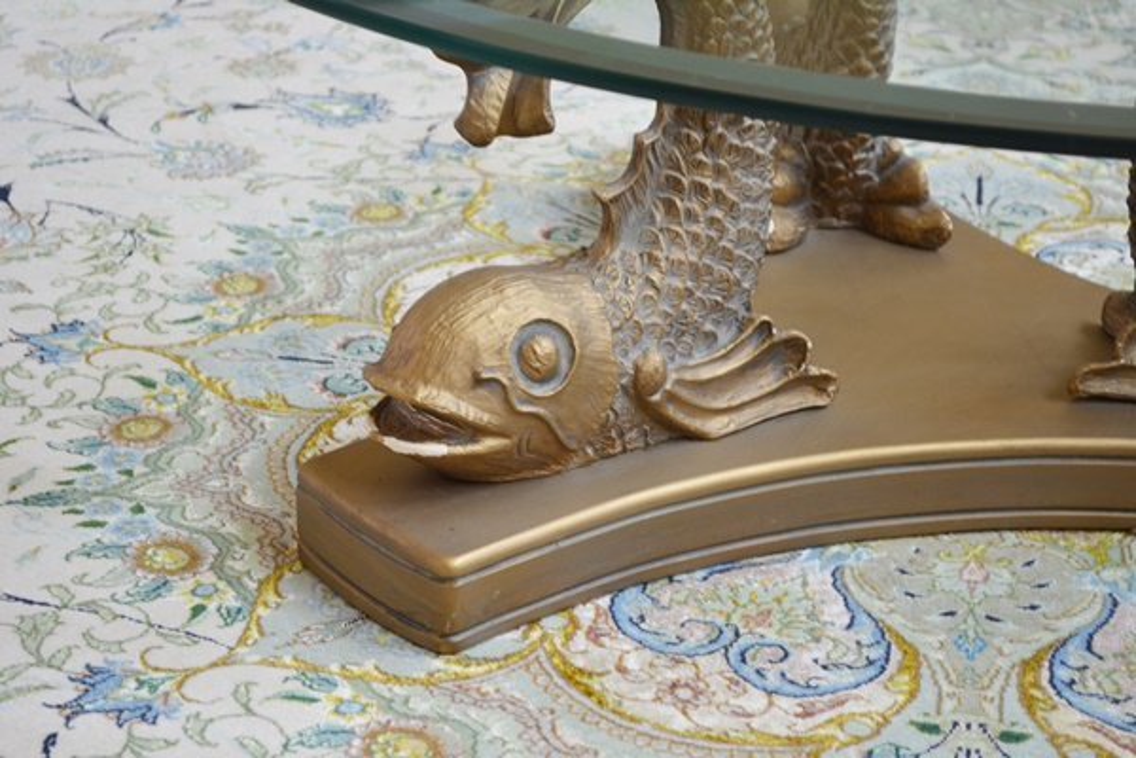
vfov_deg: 16.6
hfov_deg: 24.6
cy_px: 379
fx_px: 2603
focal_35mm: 82
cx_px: 568
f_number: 5.6
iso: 400
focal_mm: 55
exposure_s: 1/60
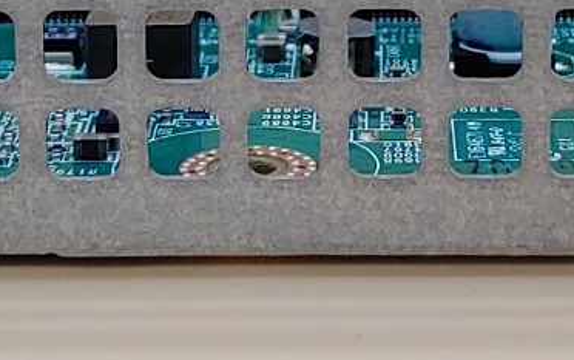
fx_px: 2504
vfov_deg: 8.1
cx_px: 341
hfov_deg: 13.1
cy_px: -68
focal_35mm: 160
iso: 50
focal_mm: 4.36
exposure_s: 1/90
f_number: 1.8
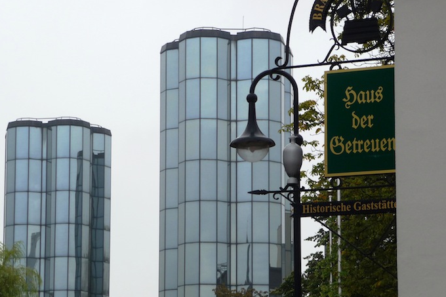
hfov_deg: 15.0
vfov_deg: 10.0
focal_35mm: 137
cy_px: 184
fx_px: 1697
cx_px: 235
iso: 100
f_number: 4.7
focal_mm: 19.1
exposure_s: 1/250
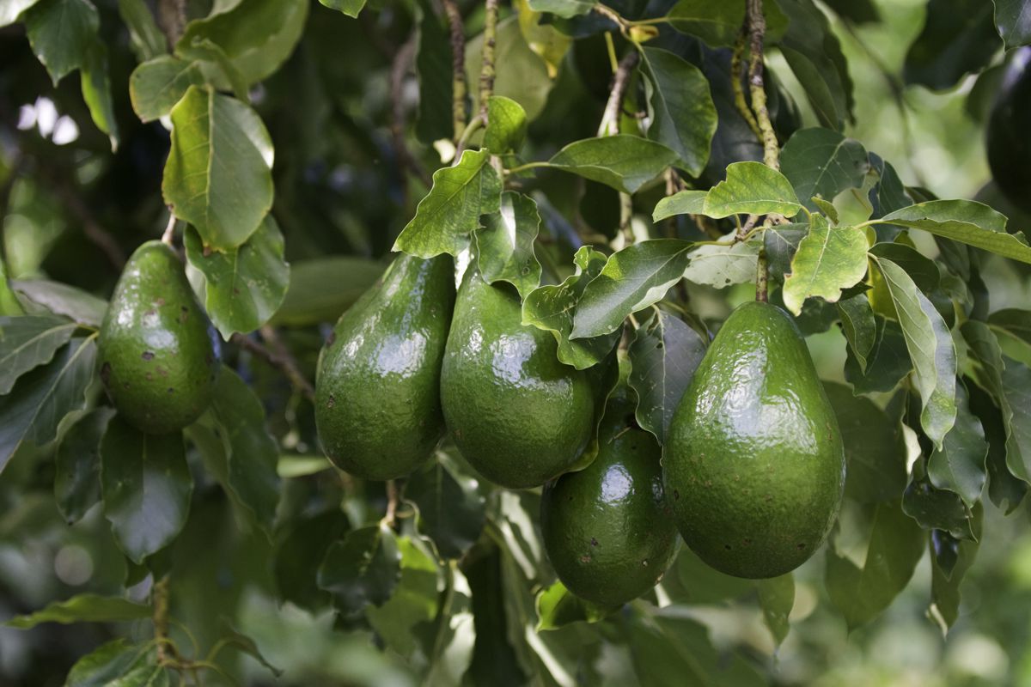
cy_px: 344
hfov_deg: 16.7
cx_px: 516
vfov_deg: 11.1
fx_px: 3522
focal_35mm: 123
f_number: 2.8
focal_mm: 82
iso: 200
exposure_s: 1/320
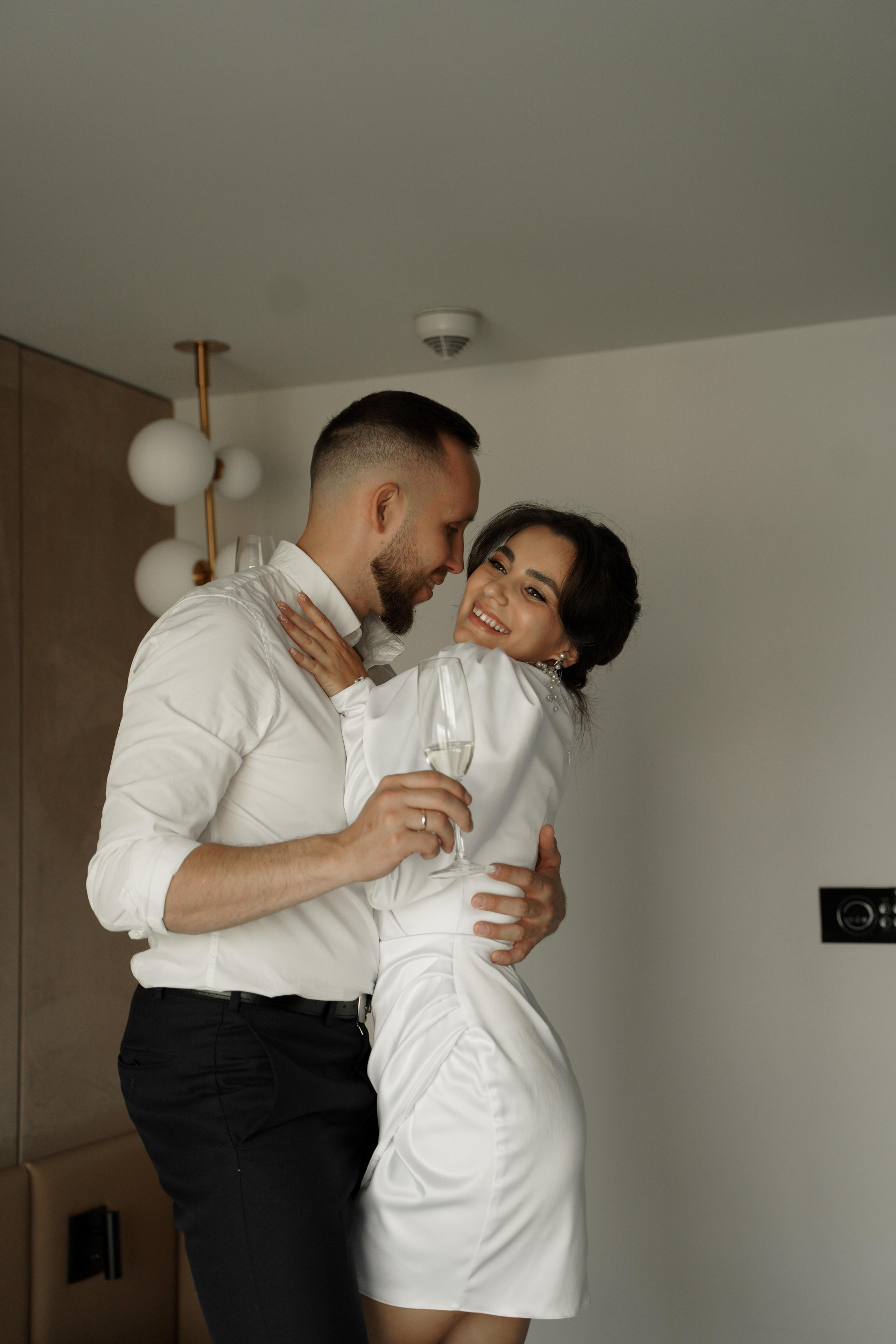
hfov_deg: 27.0
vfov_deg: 39.6
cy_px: 672
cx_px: 448
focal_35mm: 50
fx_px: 1867
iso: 800
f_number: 2.8
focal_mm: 50
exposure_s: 1/320
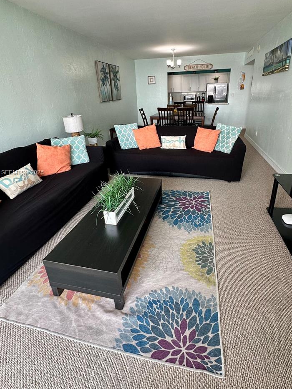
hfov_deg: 71.5
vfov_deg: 87.4
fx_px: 202
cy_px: 173
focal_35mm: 18
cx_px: 154
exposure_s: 1/120
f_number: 2.2
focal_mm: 2.22
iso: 125
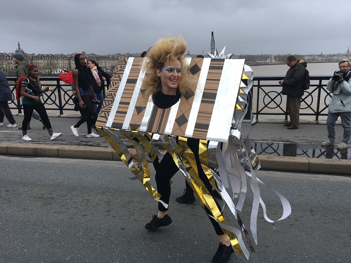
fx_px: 294
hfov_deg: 61.7
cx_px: 176
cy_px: 132
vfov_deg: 48.2
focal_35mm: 29
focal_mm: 4.15
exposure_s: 1/962
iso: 25
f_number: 2.2
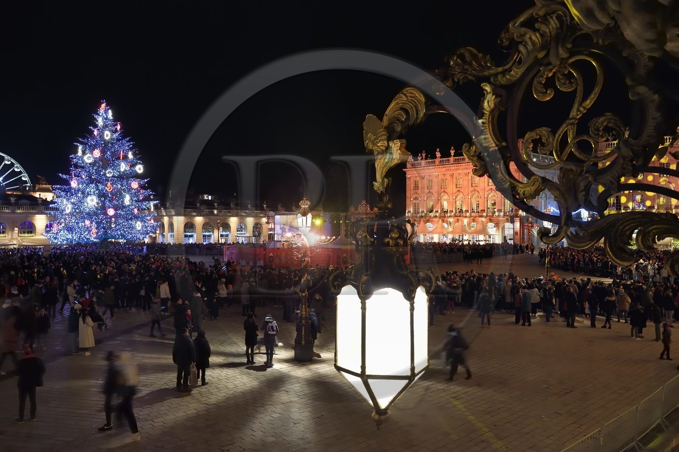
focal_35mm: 30
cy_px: 226
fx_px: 566
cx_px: 340
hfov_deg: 62.0
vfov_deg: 43.6
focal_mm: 30
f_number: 9
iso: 1600
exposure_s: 1/6
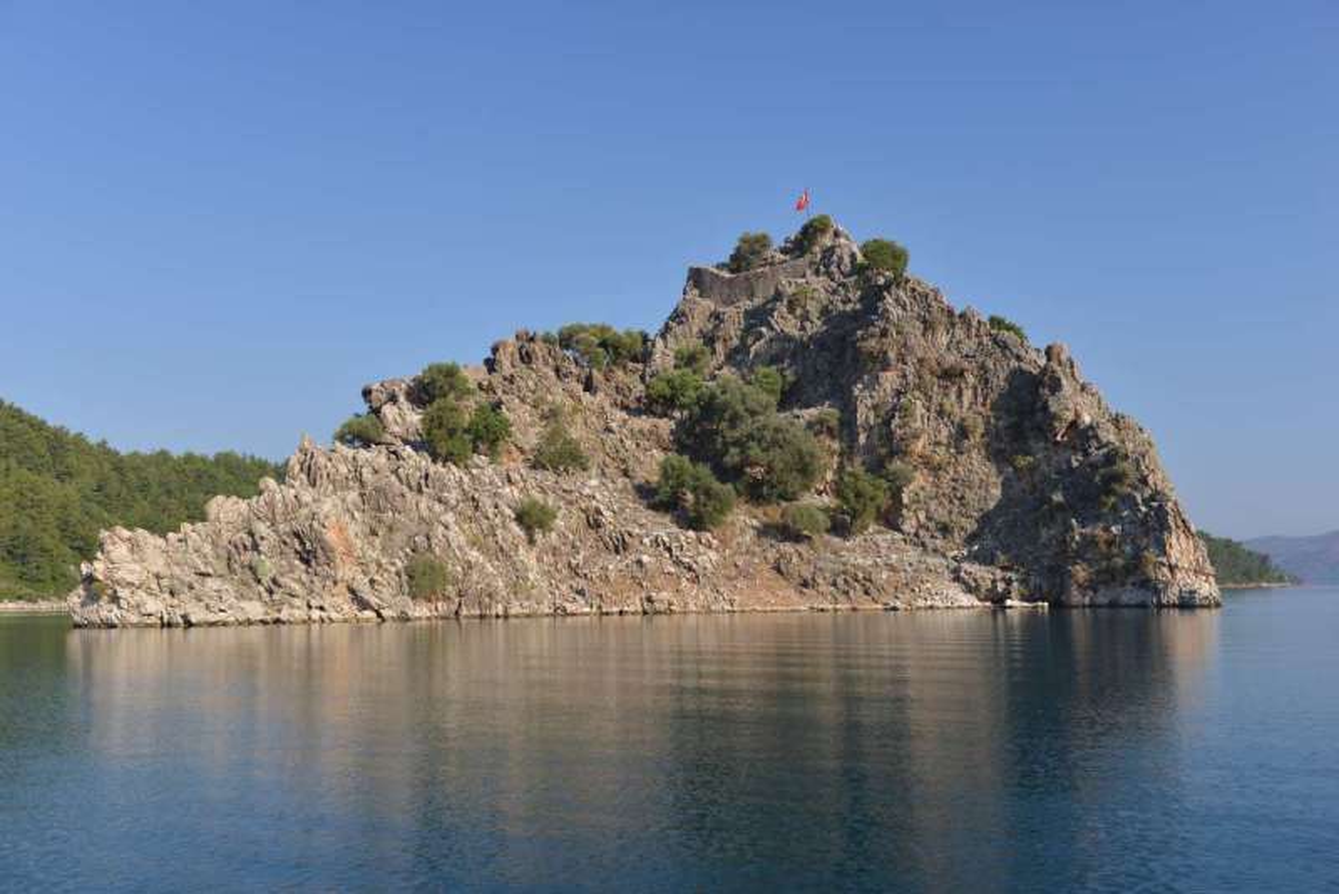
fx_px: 1414
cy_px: 447
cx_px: 670
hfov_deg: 50.7
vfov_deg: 35.1
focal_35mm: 38
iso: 100
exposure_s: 1/160
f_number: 6.3
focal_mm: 38
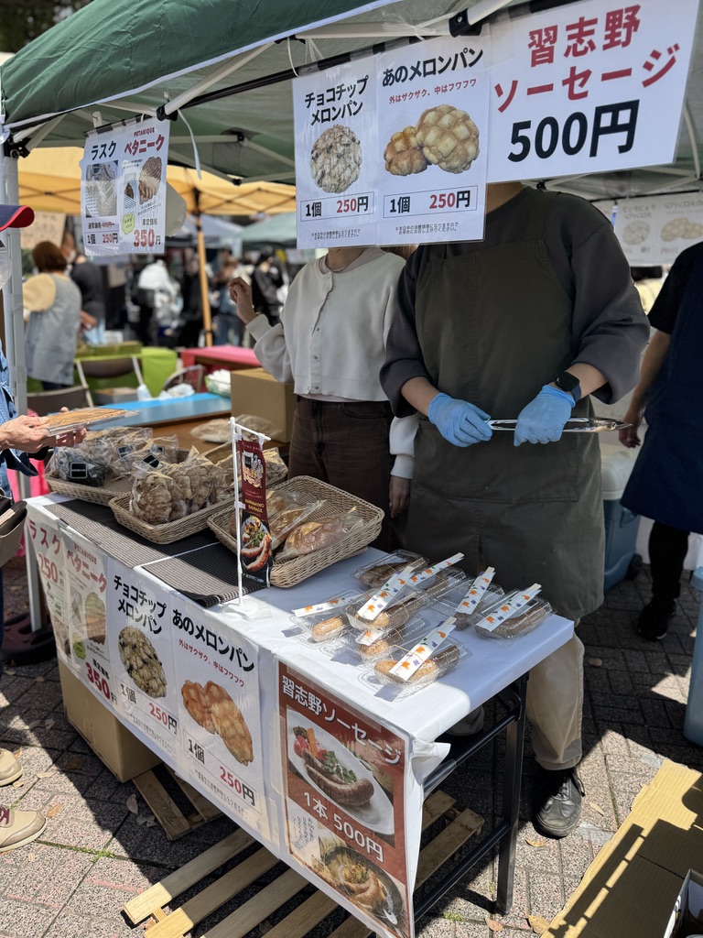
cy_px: 469
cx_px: 352
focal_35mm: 24
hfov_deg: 56.8
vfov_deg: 71.6
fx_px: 650
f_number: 1.78
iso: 80
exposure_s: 1/1923
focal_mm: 6.76
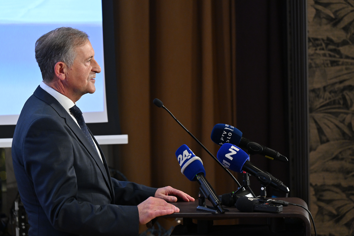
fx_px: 1573
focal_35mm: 160
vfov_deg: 8.6
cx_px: 177
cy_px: 118
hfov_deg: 12.8
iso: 2500
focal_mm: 160
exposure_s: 1/200
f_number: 4.5
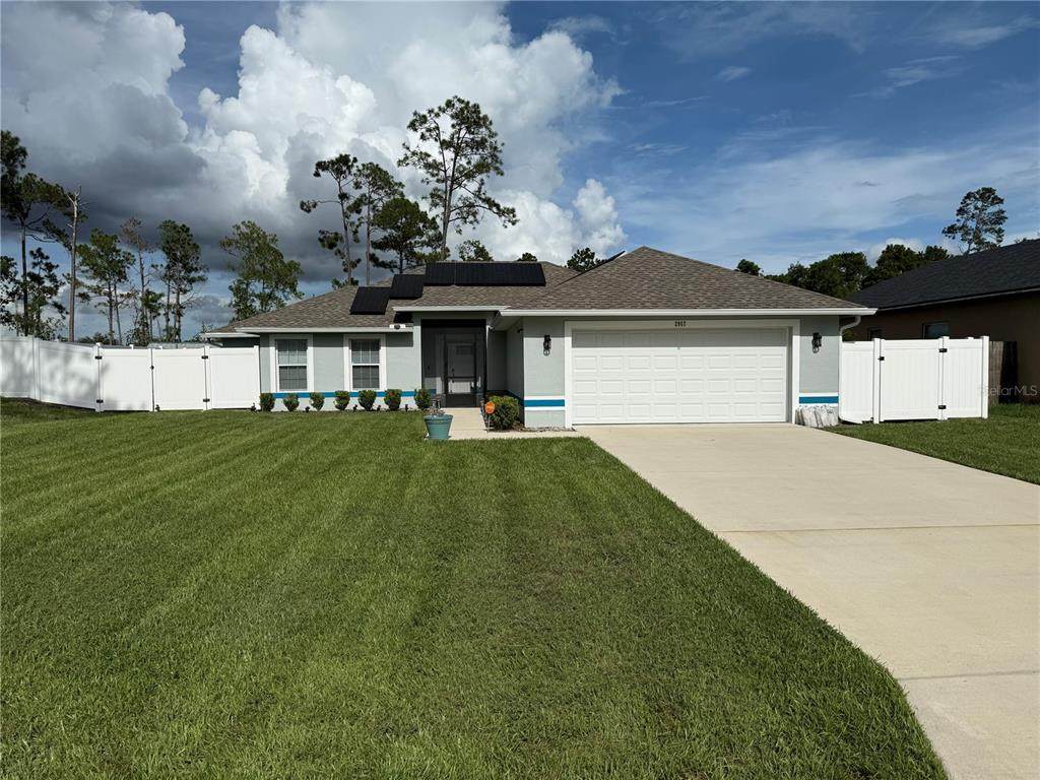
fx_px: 721
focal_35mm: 24
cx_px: 520
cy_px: 390
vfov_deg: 56.8
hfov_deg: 71.6
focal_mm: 6.76
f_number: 1.78
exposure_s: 1/11905
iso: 80
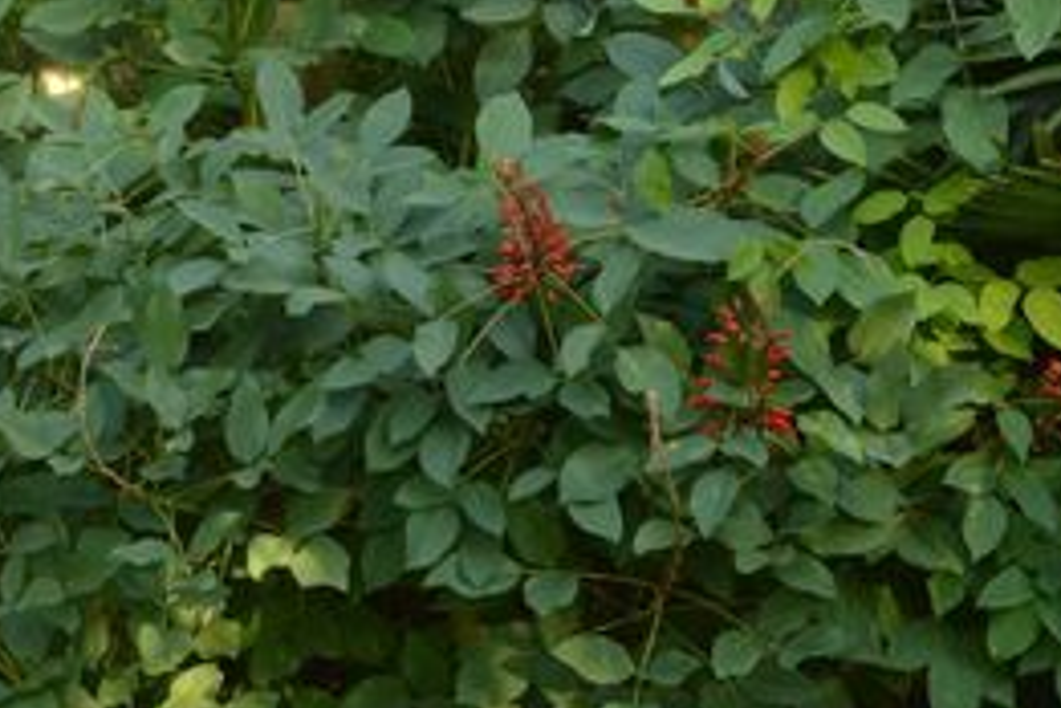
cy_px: 346
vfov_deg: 12.6
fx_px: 3212
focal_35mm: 109
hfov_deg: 18.7
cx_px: 384
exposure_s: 1/125
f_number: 5.6
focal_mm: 38
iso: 400
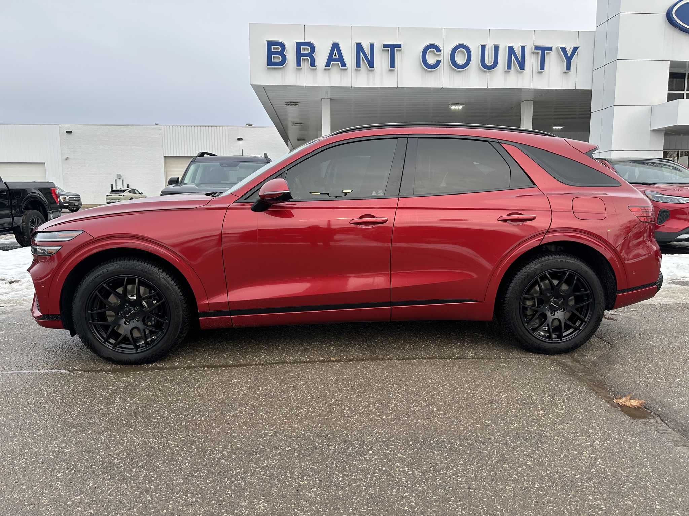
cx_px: 344
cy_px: 258
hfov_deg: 71.6
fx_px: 478
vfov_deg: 56.8
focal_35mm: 24
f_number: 1.78
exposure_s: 1/401
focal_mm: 6.86
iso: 80
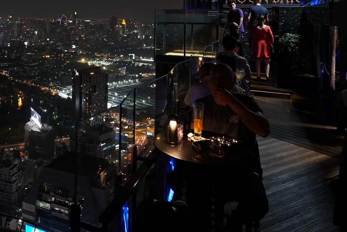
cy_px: 22
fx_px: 328
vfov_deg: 36.4
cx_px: 66
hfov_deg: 51.9
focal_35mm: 34
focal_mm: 17
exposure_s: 1/50
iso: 5000
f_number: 4
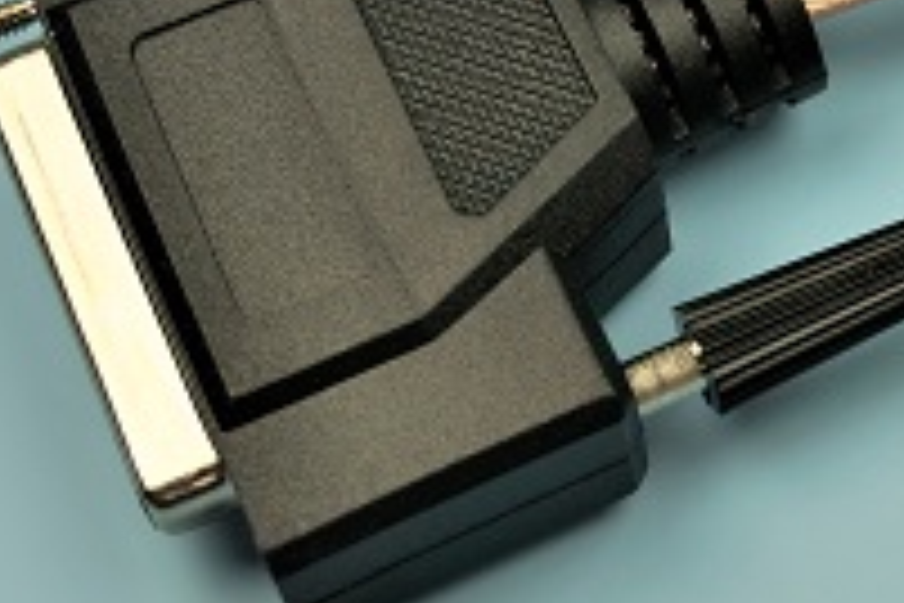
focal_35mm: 125
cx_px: 1075
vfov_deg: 10.8
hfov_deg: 15.8
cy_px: -36
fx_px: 3139
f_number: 6.3
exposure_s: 1/80
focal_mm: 28
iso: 100
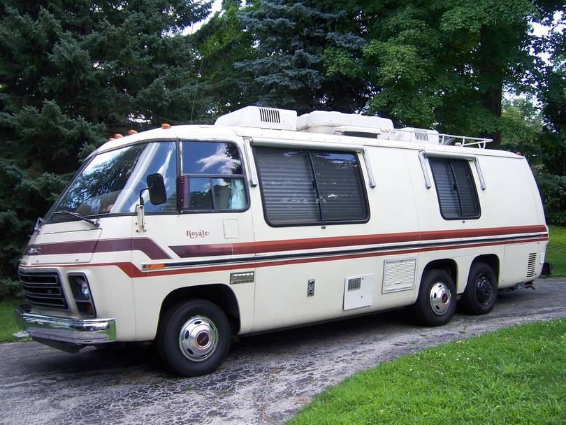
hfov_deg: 51.3
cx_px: 283
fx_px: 589
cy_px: 212
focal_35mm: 36
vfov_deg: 39.7
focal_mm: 6.2
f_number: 2.8
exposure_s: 1/160
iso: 80
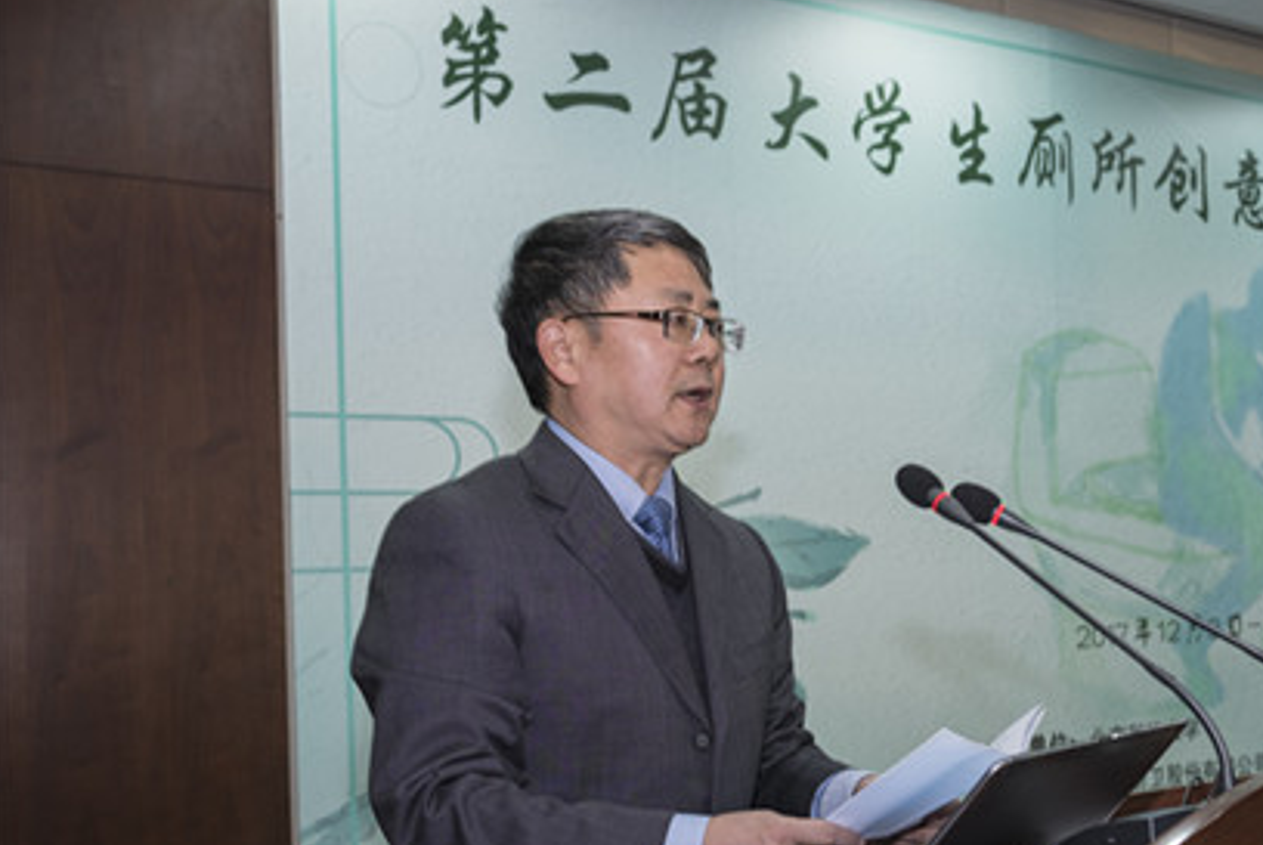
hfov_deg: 40.5
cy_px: 531
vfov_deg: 28.0
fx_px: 1686
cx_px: 861
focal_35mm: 48
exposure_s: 1/30
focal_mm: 23
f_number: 4
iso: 400
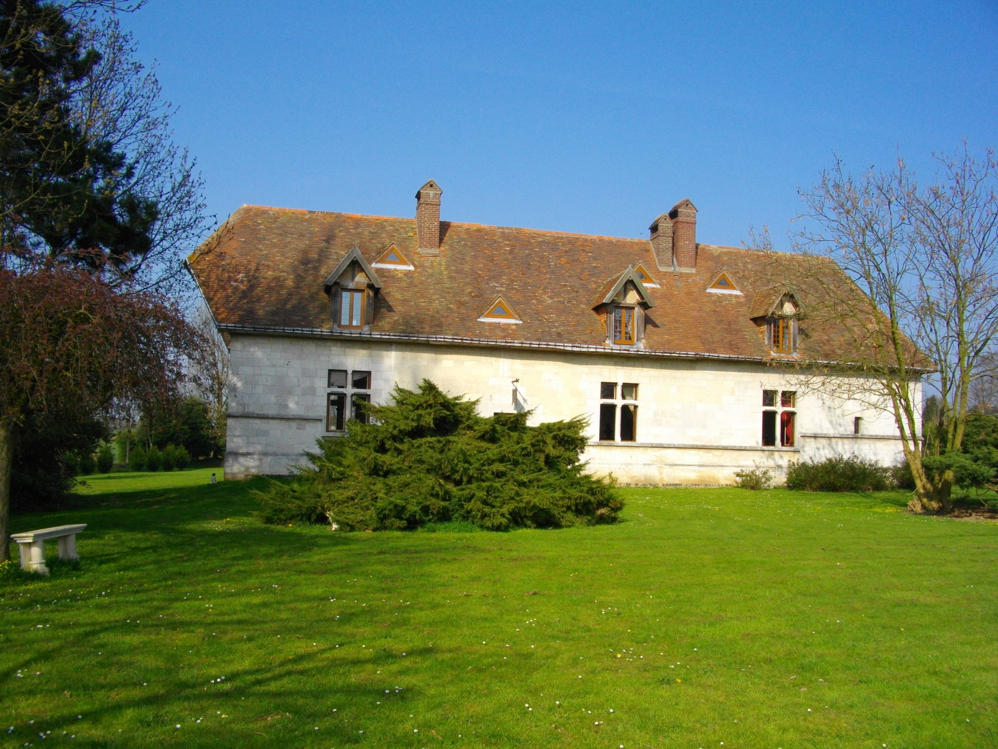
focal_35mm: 32
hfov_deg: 56.8
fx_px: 923
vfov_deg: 44.2
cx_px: 499
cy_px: 374
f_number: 5.5
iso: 100
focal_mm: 5.7
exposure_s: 1/400
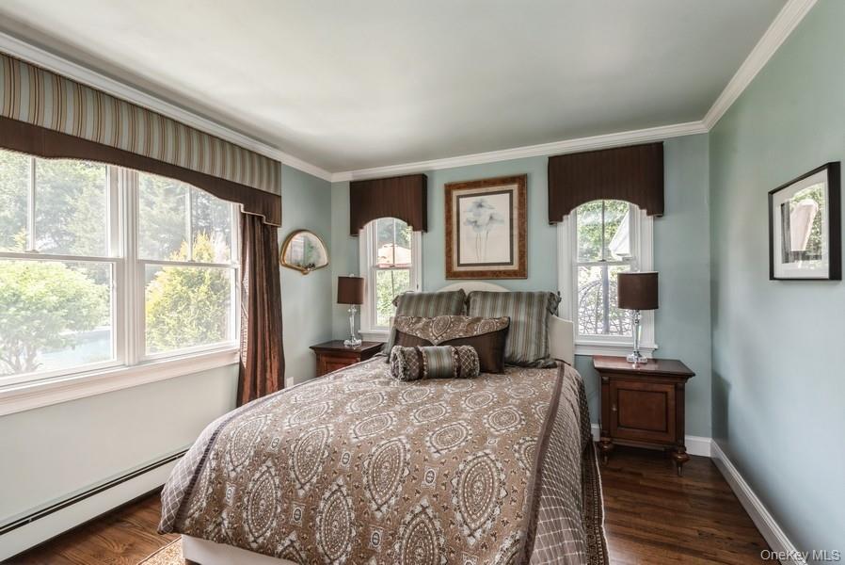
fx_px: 376
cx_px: 422
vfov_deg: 73.8
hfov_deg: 96.7
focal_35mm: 16
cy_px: 282
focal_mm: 16
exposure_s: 1/15
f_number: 9
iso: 200
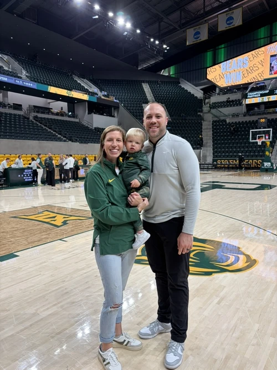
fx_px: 277
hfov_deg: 53.0
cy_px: 185
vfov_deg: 67.3
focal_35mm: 26
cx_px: 138
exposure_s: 1/122
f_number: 1.6
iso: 64
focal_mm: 5.96
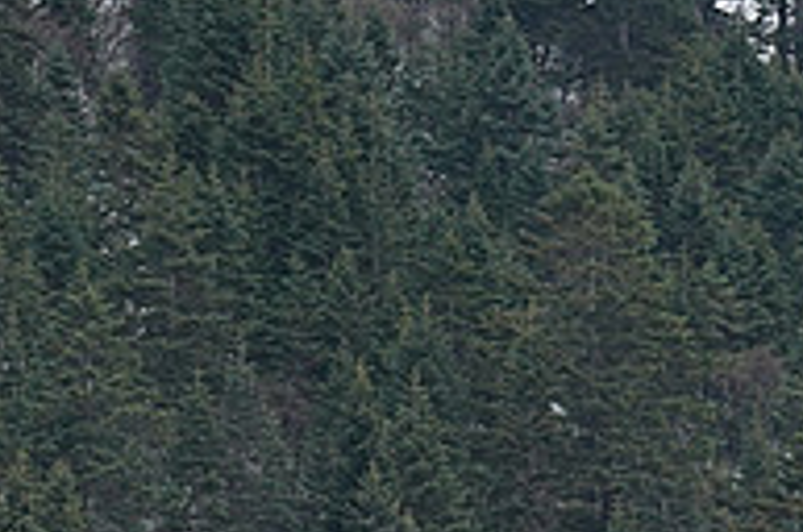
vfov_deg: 2.9
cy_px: 759
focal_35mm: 469
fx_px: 10444
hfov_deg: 4.4
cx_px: -437
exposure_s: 1/125
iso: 200
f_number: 4.5
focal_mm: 41.15
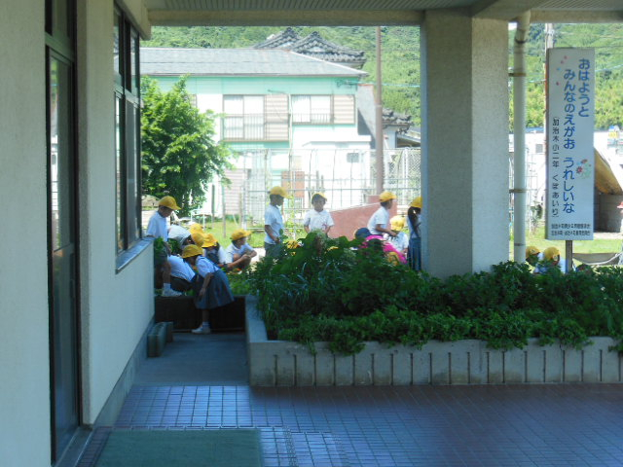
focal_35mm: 80
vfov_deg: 18.4
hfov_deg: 24.4
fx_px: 1440
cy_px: 234
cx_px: 312
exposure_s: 1/250
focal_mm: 14.3
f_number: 5.4
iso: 250
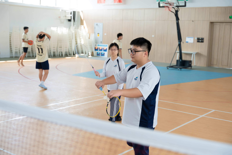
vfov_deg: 27.5
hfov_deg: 40.3
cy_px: 78
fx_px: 316
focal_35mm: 49
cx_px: 116
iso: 800
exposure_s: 1/250
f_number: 3.5
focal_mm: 49.1
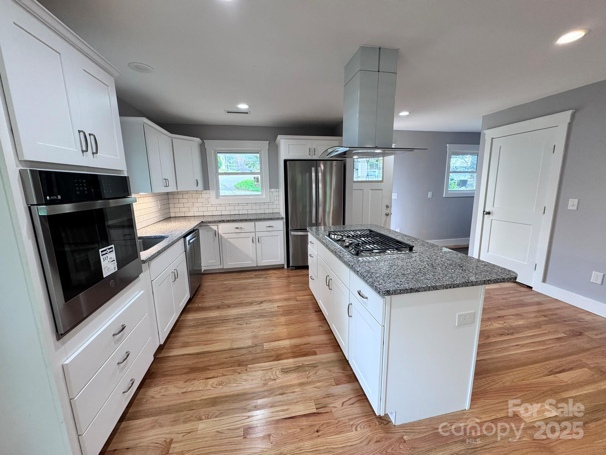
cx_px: 303
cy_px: 228
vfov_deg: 85.7
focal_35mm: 14
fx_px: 245
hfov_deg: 102.1
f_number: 2.2
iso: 250
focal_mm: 2.22
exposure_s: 1/120
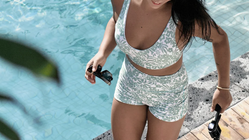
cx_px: 125
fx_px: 858
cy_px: 2
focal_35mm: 130
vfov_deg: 9.3
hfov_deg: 16.5
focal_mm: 24.13
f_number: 2.4
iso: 100
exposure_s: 1/2481
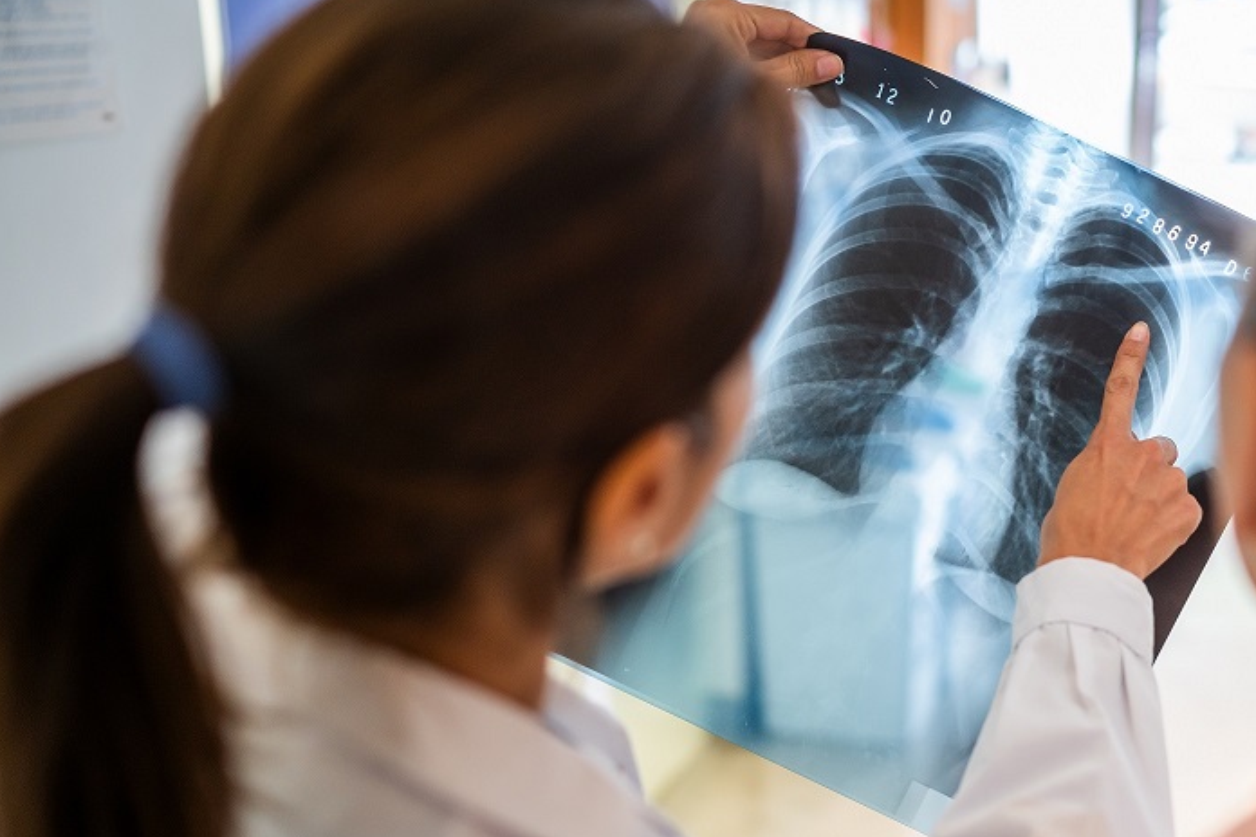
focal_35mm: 50
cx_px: 888
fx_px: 1744
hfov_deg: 38.9
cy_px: 547
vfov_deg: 26.9
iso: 800
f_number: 1.8
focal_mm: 35
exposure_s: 1/100
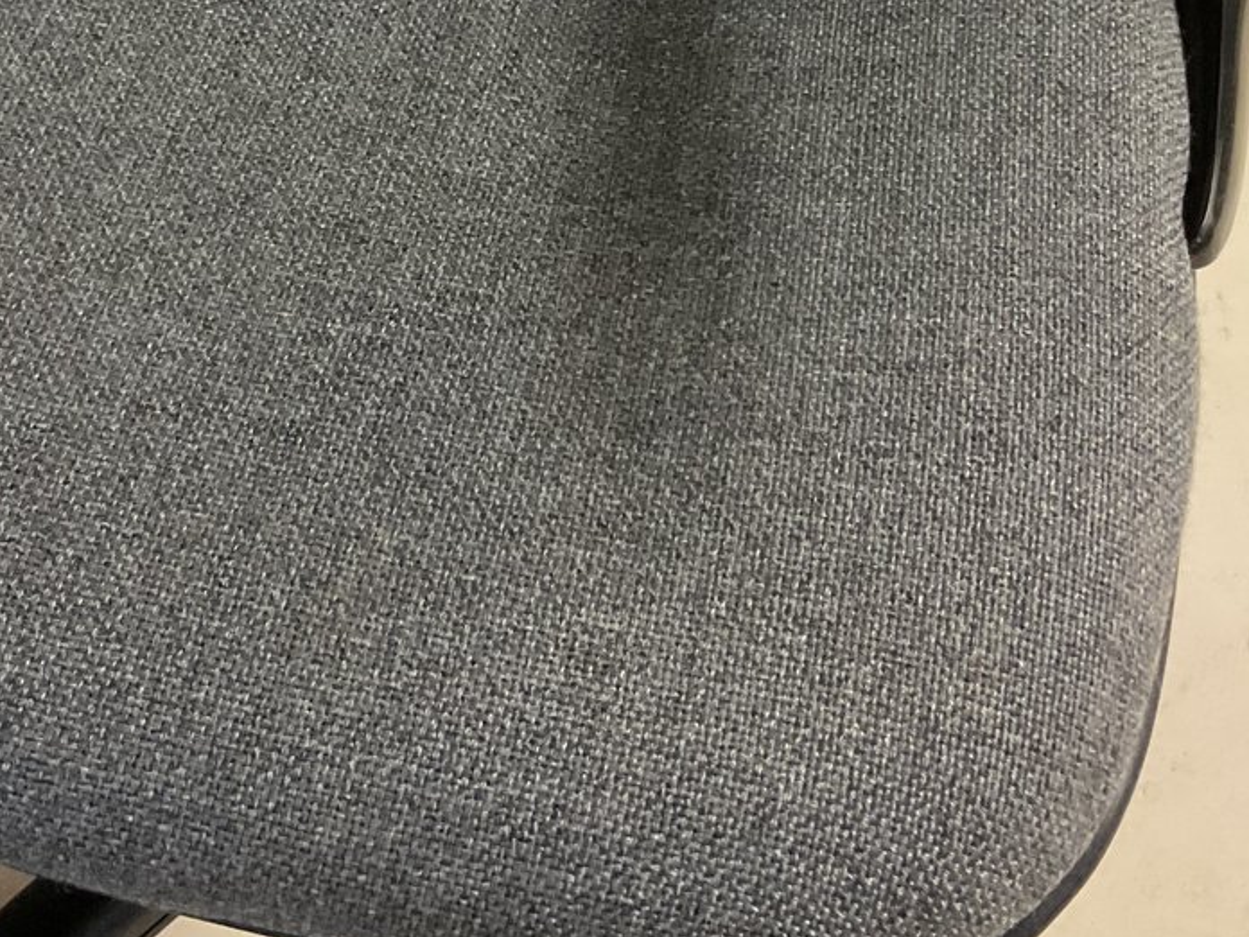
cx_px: 511
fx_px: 2273
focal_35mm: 63
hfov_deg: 30.7
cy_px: 67
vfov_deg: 22.6
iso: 200
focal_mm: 3
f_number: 1.8
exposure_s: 1/40
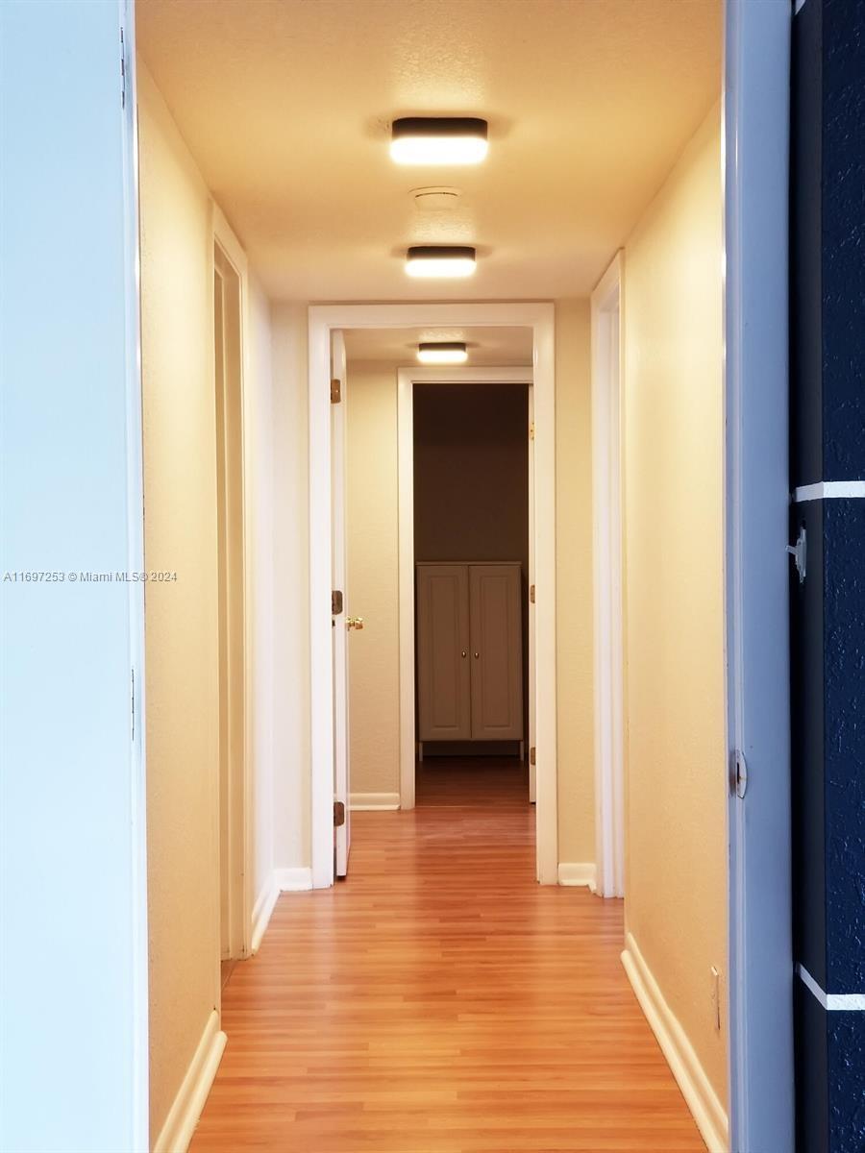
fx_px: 1733
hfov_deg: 28.0
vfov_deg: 36.8
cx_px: 432
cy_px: 576
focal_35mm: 52
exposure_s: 1/30
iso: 125
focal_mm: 6
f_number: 2.4
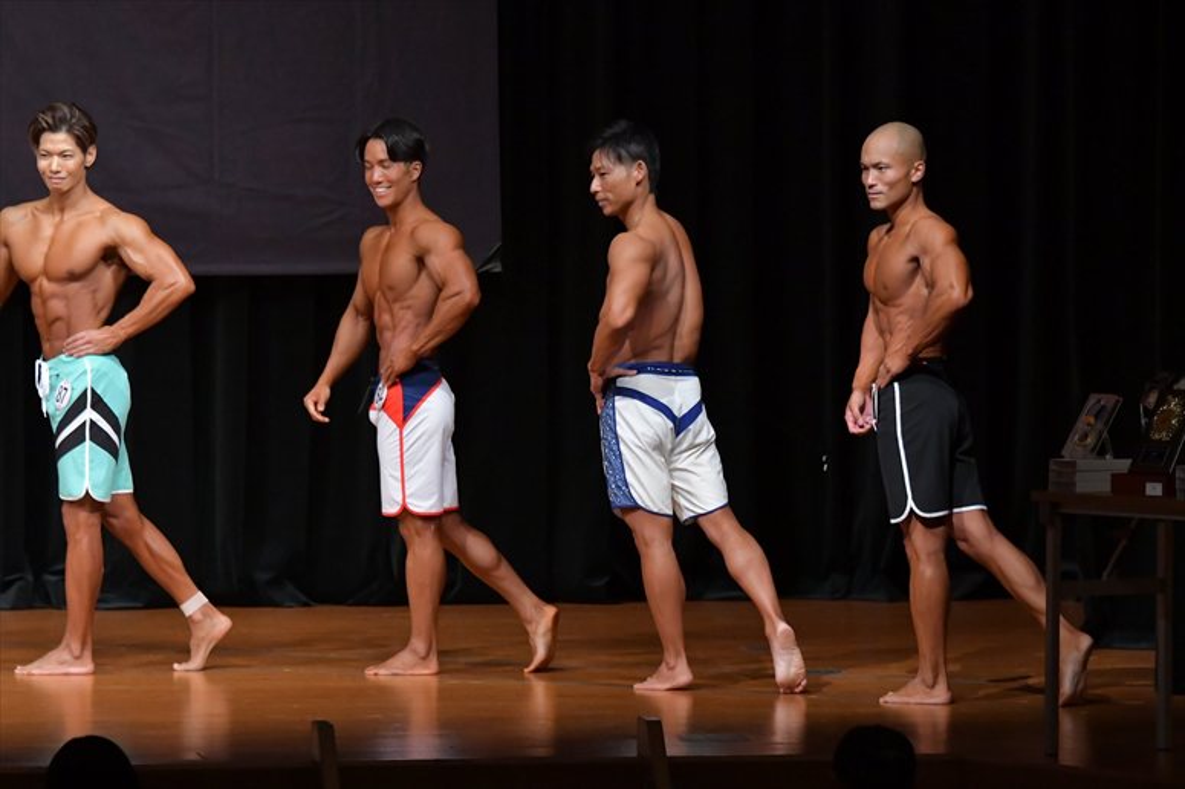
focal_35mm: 240
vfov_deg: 5.7
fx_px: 7896
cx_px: 592
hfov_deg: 8.6
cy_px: 394
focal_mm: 160
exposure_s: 1/400
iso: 5000
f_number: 5.6
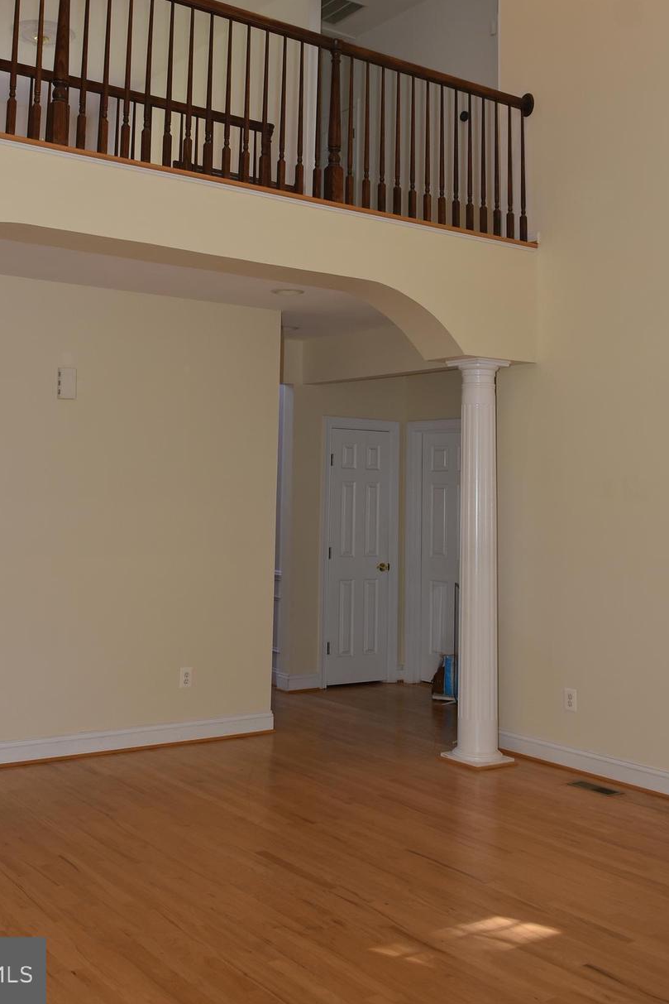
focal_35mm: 38
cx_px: 263
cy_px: 369
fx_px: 1059
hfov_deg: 34.9
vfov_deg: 50.1
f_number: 5
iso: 200
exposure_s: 1/60
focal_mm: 20
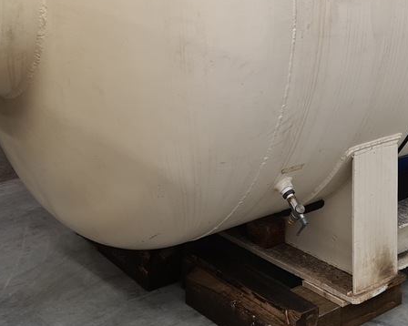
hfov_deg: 27.1
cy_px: 4
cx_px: 354
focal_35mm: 68
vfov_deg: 21.7
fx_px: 821
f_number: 1.8
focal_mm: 5.4
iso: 100
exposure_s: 1/100
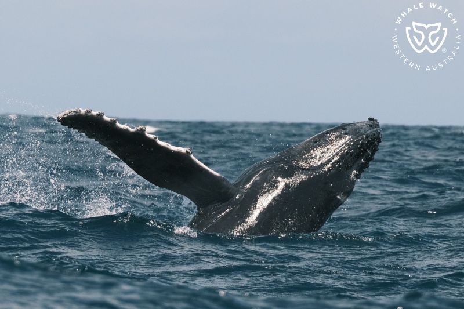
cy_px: 154
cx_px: 232
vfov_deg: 3.3
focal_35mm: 411
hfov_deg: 5.0
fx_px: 5296
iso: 1250
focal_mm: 274.3
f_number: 7.1
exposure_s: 1/4000
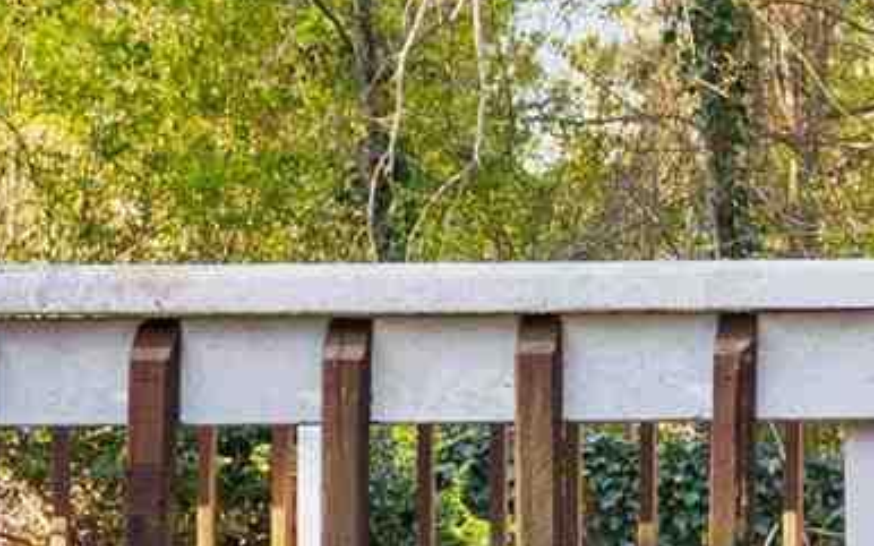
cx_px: 1891
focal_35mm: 227
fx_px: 5405
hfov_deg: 8.6
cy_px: 1056
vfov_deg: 5.7
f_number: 4
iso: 100
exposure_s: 1/100
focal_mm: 10.26
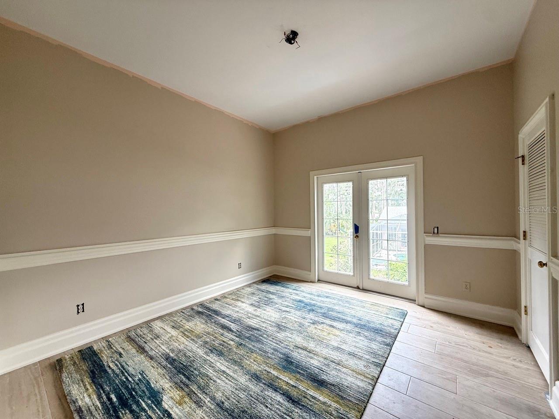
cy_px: 210
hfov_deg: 102.1
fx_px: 226
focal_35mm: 14
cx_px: 280
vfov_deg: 85.7
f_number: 2.2
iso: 125
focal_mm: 2.22
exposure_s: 1/99
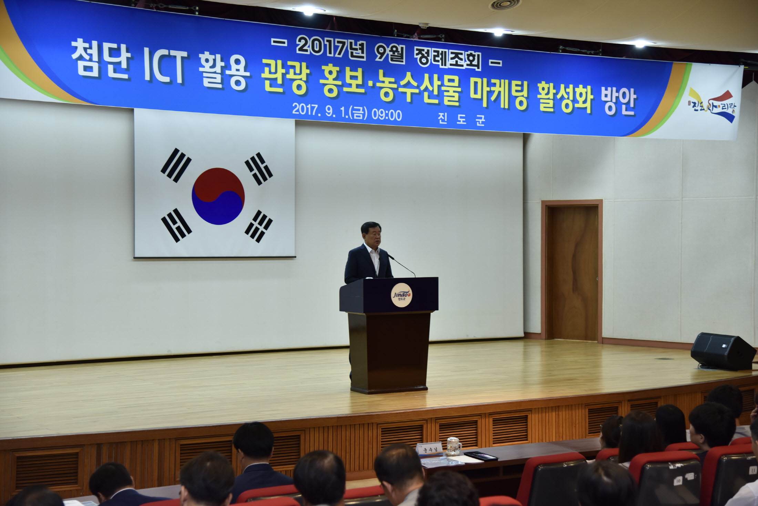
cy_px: 253
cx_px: 379
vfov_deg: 23.4
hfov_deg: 34.5
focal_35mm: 58
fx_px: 1221
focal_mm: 58
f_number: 4
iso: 800
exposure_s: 1/100
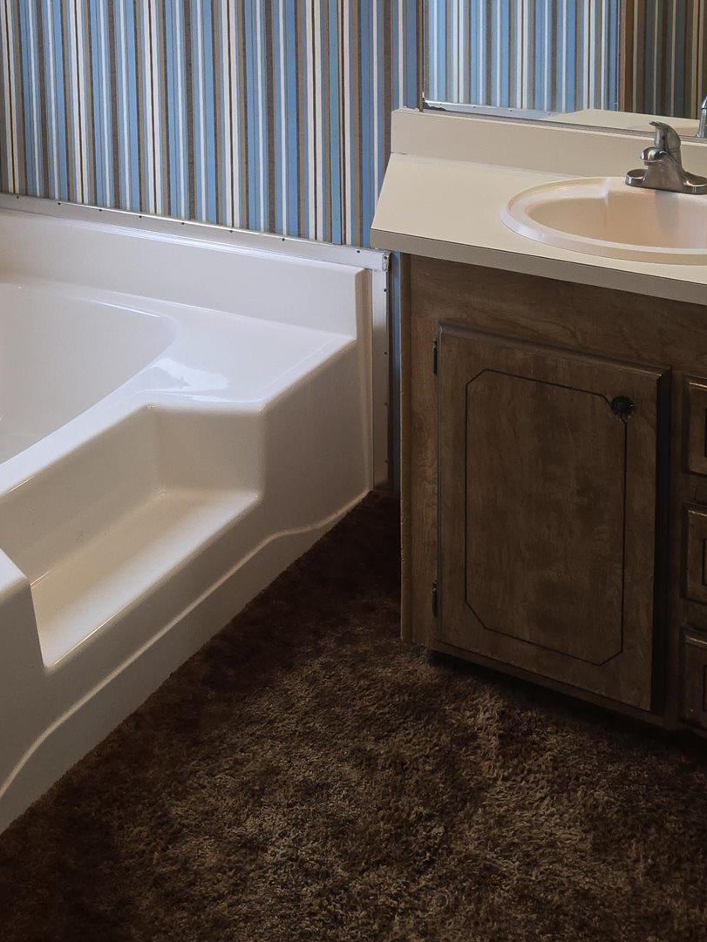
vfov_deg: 35.3
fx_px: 1334
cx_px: 320
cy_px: 4
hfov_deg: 29.7
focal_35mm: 49
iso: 80
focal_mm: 5.4
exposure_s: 1/60
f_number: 1.8
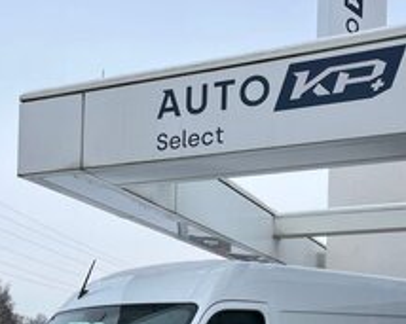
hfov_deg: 32.4
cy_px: 345
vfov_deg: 24.7
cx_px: 173
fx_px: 697
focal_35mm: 58
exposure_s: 1/967
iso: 50
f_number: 1.6
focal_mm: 5.1
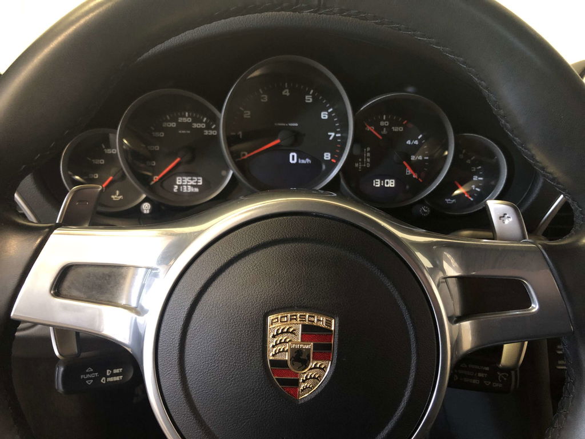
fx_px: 473
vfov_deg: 49.7
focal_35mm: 28
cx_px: 292
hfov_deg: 63.4
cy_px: 220
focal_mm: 3.99
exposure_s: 1/4
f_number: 1.8
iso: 100
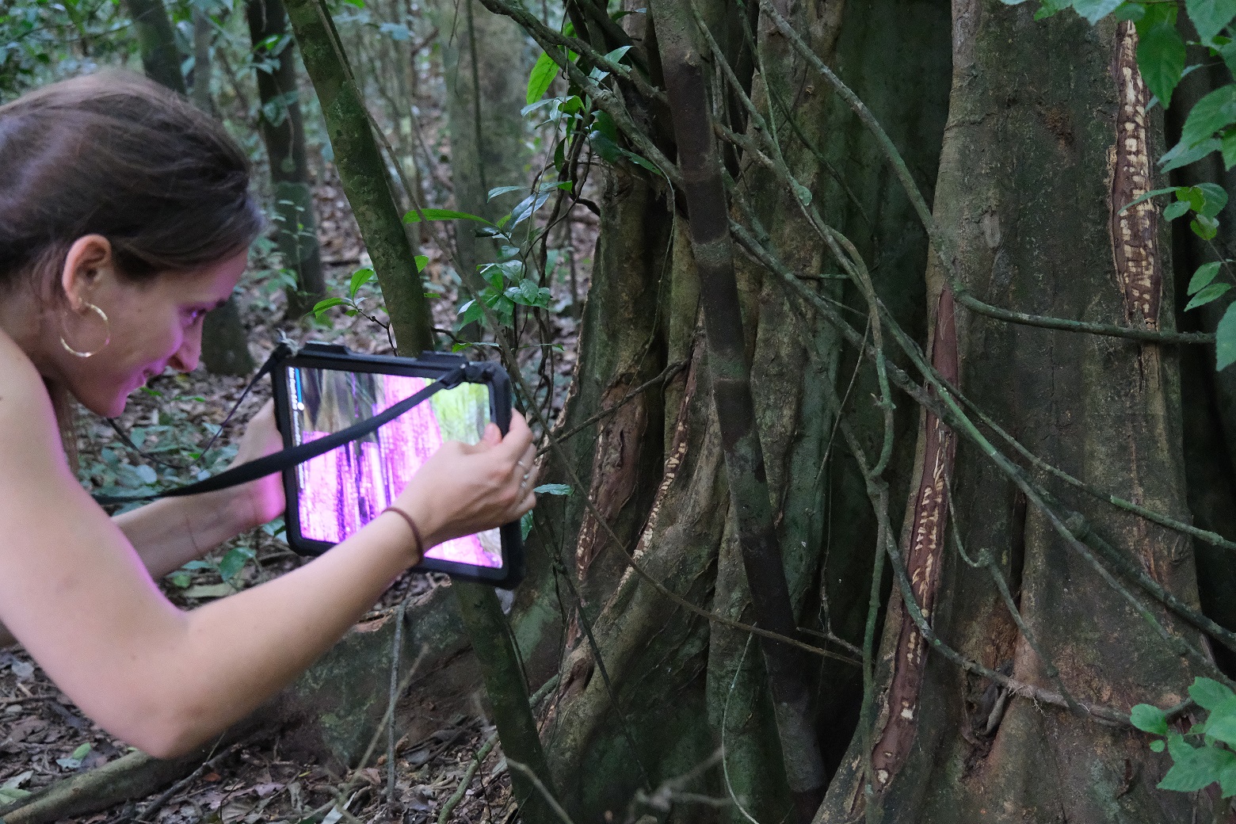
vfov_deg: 26.5
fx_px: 1751
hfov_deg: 38.9
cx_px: 618
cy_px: 412
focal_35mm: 51
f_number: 4
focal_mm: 34.2
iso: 12800
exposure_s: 1/50
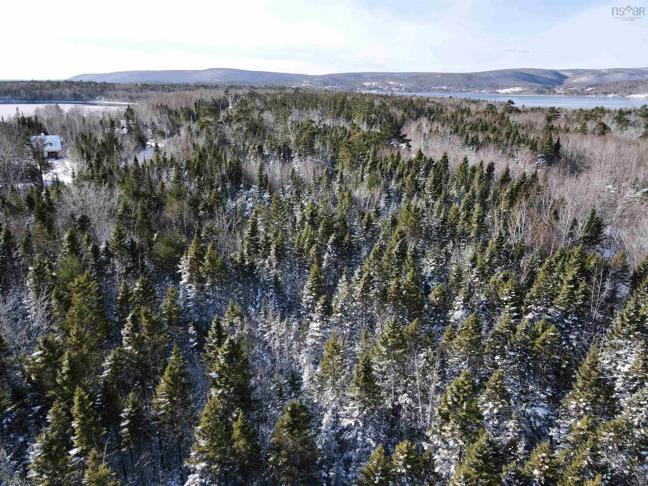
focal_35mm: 24
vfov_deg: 56.8
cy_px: 243
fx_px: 449
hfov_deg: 71.6
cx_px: 324
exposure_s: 1/320
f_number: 2.8
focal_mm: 4.5
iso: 100
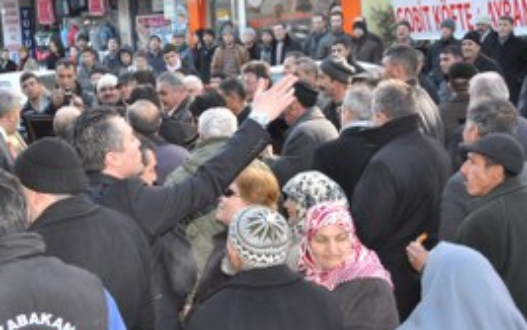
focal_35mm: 67
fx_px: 962
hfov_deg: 30.3
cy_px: 238
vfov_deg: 19.3
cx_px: 164
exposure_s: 1/200
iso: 250
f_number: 4
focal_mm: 26
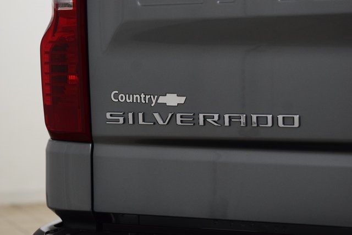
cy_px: 118
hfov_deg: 19.5
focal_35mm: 105
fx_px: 1027
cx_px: 176
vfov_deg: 13.0
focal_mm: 70
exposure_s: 1/125
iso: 1600
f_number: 4.5
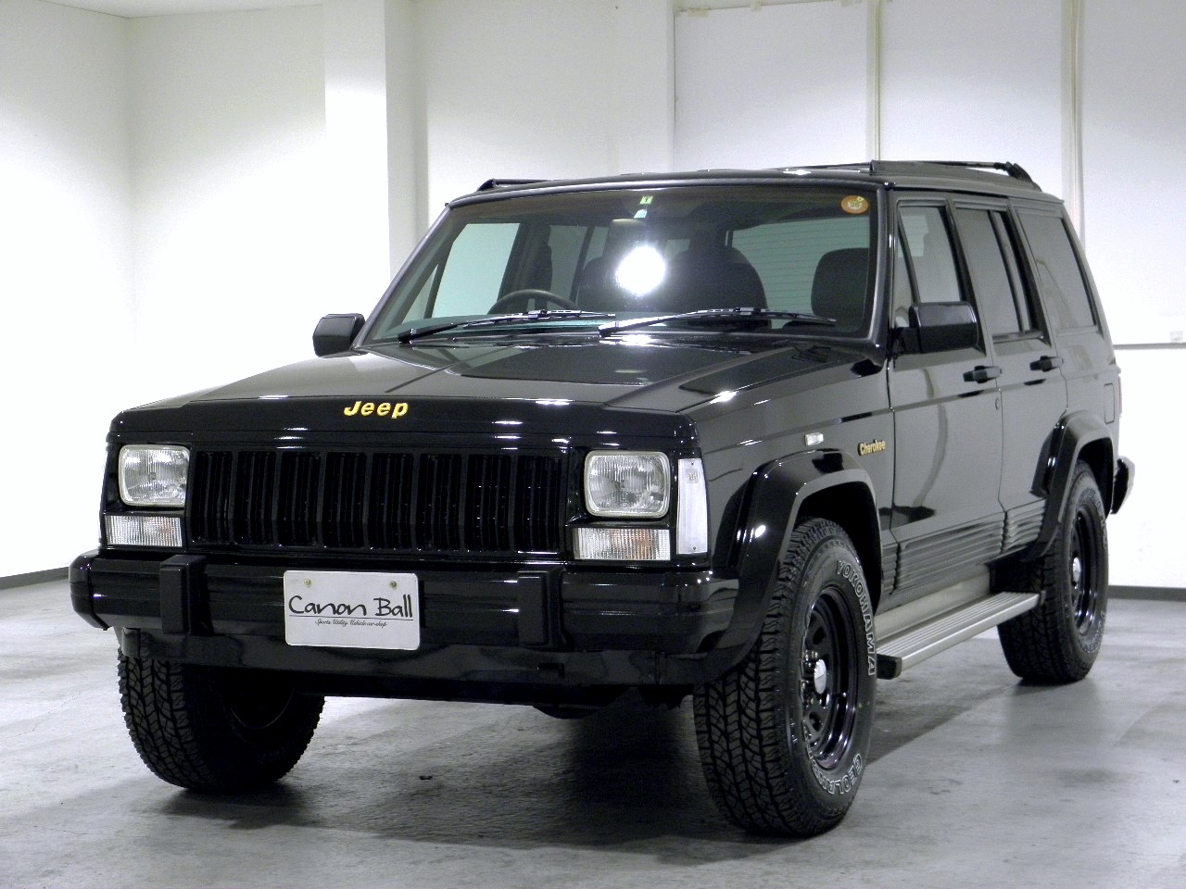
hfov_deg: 28.6
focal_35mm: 68
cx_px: 593
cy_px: 444
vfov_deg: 21.6
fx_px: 2330
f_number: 4.3
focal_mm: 12.2
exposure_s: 1/8
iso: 250
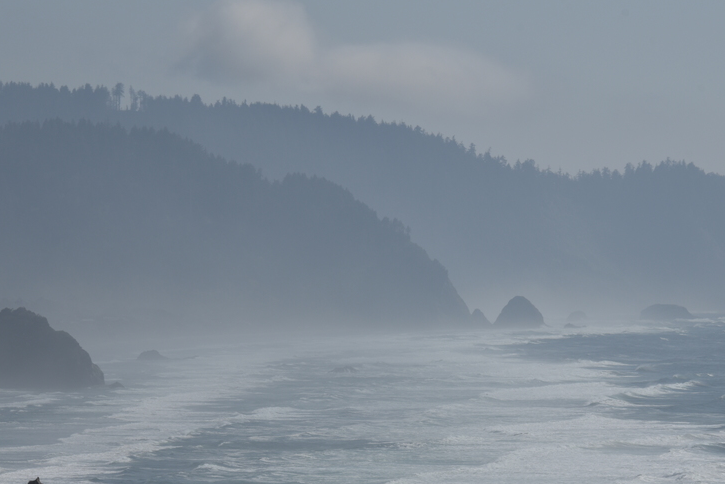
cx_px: 439
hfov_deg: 6.9
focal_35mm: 300
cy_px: 398
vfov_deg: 4.6
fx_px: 6044
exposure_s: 1/500
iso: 100
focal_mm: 170
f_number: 11
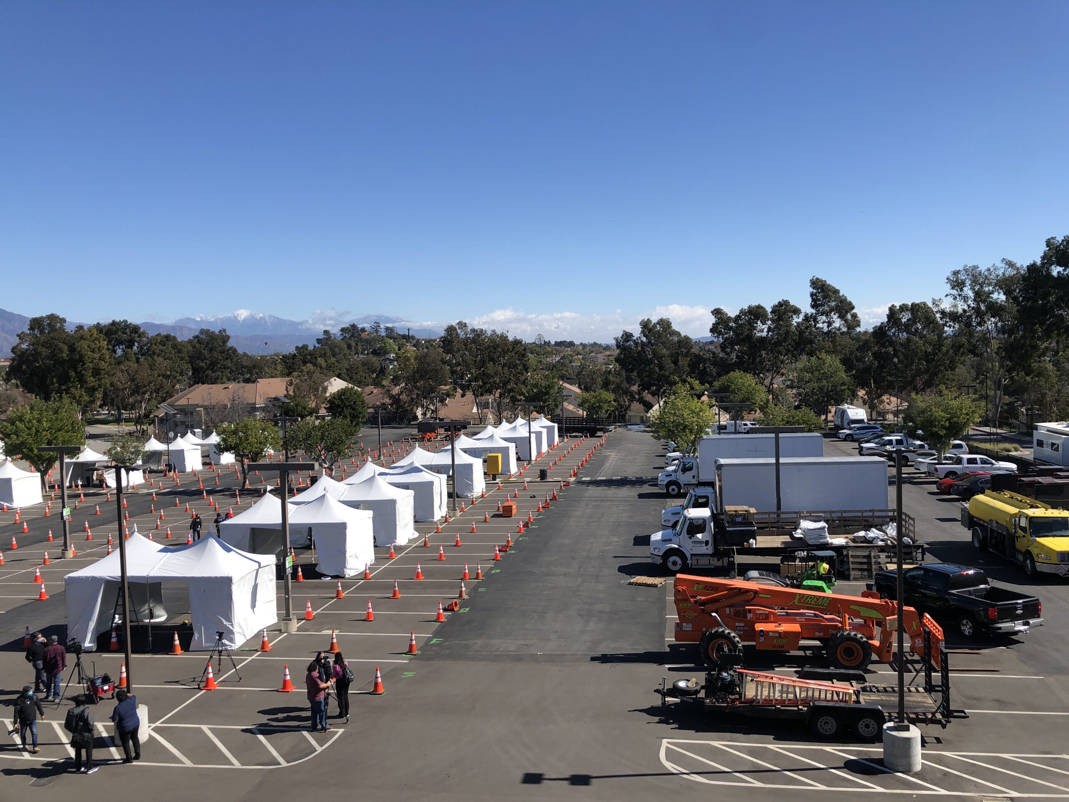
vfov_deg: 49.7
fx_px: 865
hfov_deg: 63.4
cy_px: 401
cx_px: 534
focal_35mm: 28
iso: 20
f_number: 1.8
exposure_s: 1/2404
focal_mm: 4
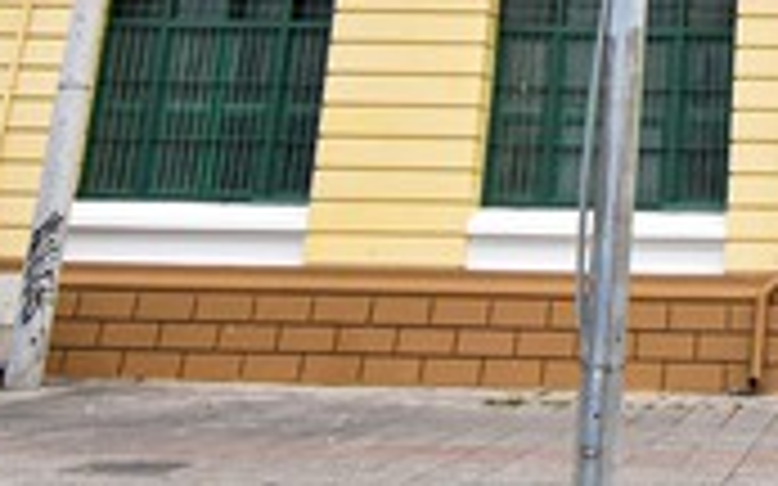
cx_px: 926
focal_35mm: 69
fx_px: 1463
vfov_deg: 17.0
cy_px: -245
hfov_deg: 26.6
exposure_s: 1/1250
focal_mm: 16
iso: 2000
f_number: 4.5
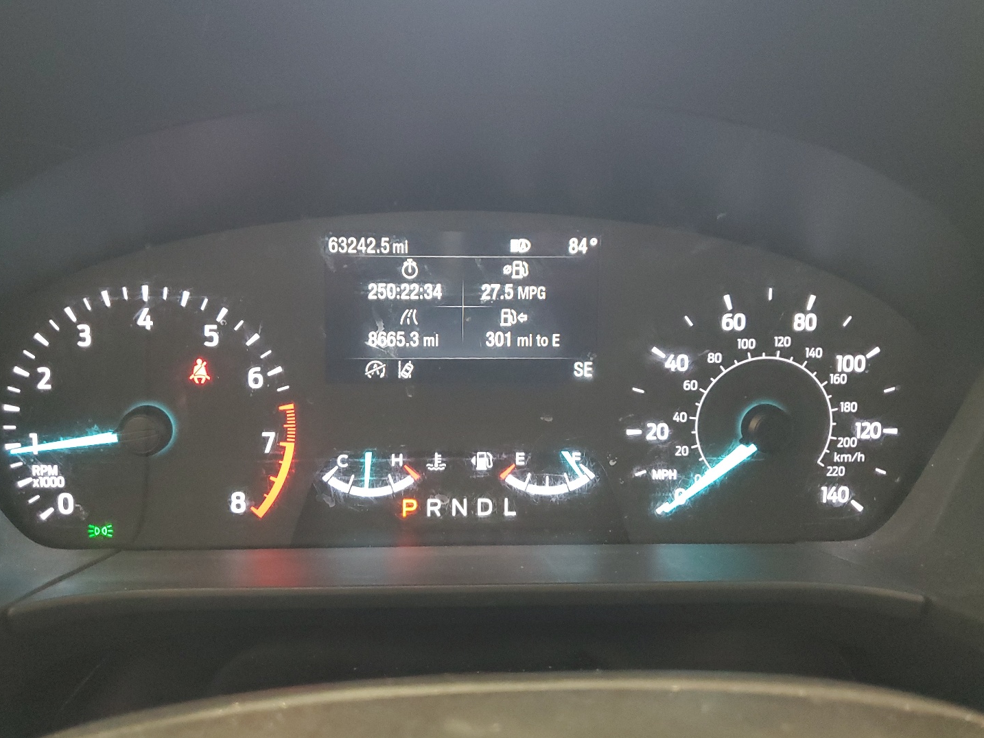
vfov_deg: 48.2
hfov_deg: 61.6
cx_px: 465
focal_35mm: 29
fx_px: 824
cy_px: 357
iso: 322
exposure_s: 1/20
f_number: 1.5
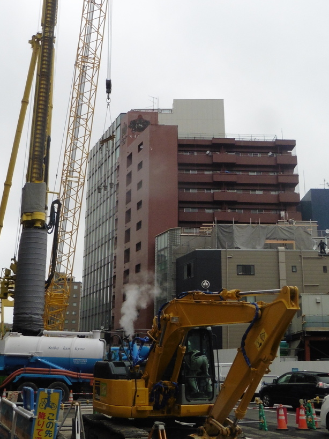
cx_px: 146
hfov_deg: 35.9
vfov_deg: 46.8
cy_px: 214
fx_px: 507
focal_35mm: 40
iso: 200
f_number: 4
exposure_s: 1/1250
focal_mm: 4.3
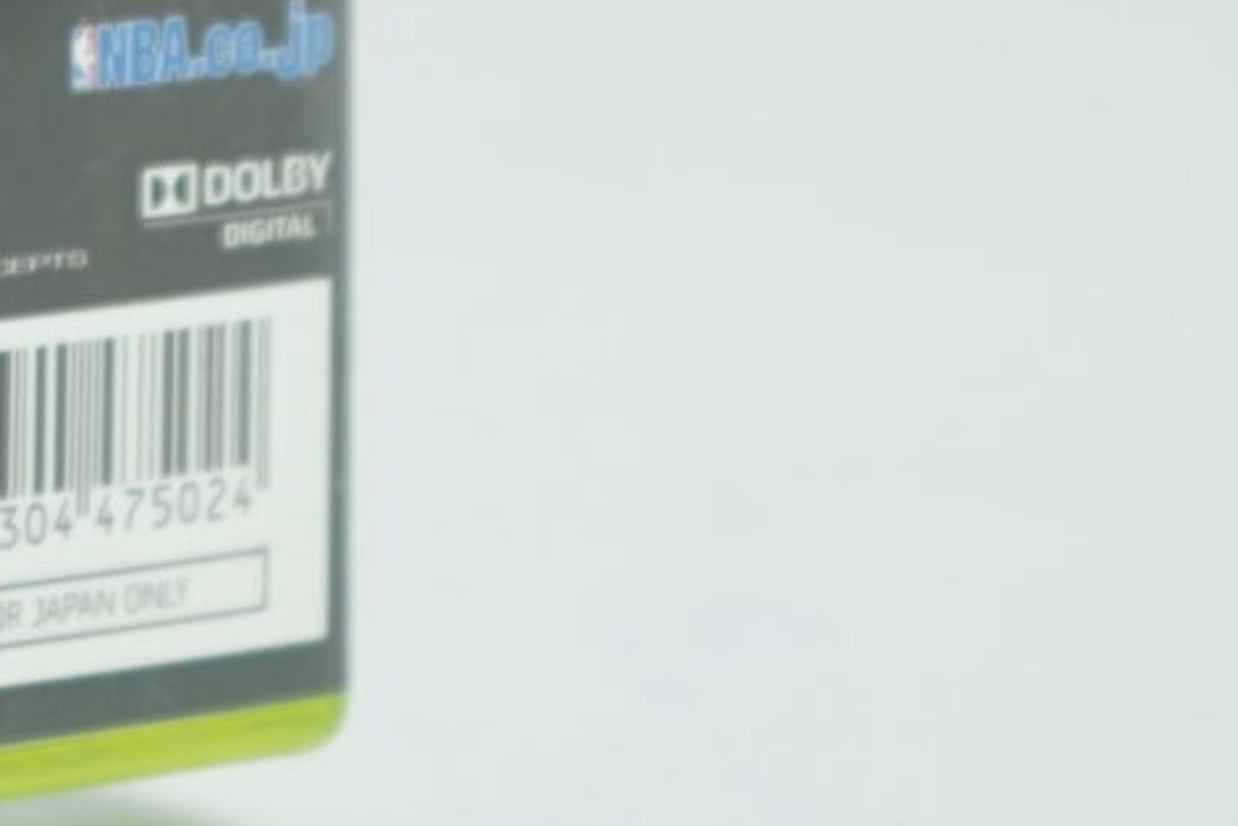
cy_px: -974
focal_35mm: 255
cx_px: -530
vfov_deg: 5.3
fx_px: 8771
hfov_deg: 7.9
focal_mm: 47
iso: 320
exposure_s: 1/50
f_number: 4.5
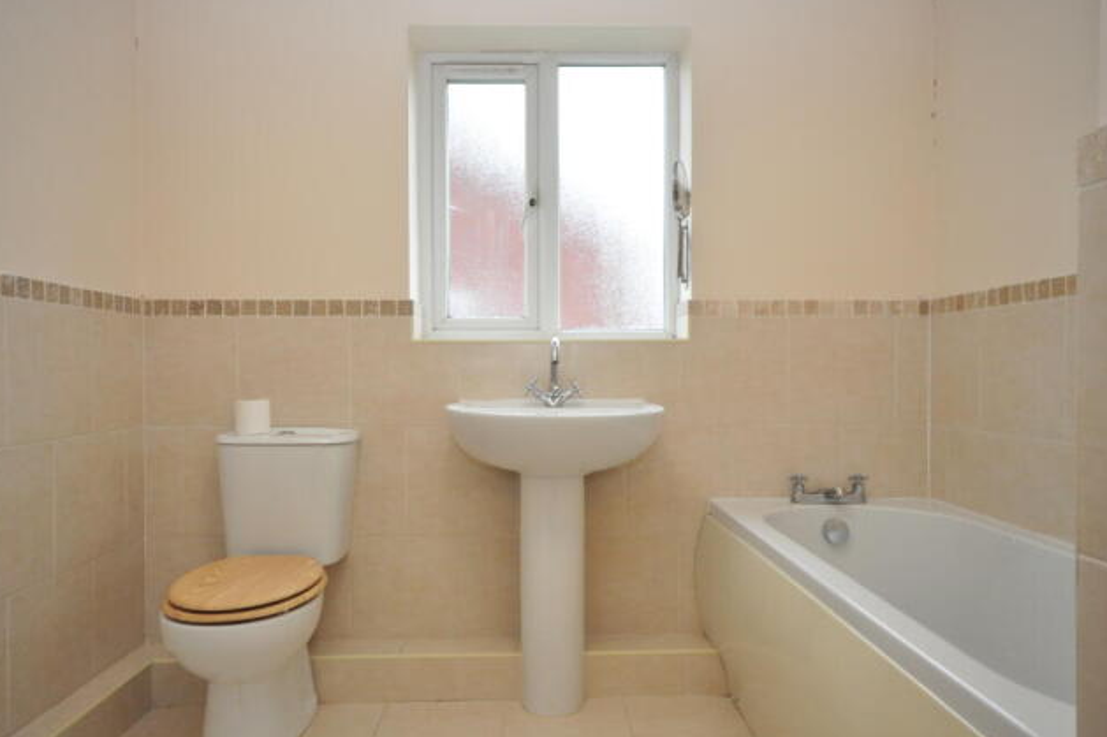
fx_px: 769
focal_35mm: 25
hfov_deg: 71.5
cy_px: 378
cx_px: 537
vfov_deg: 51.3
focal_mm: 16
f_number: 8
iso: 800
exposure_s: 1/15
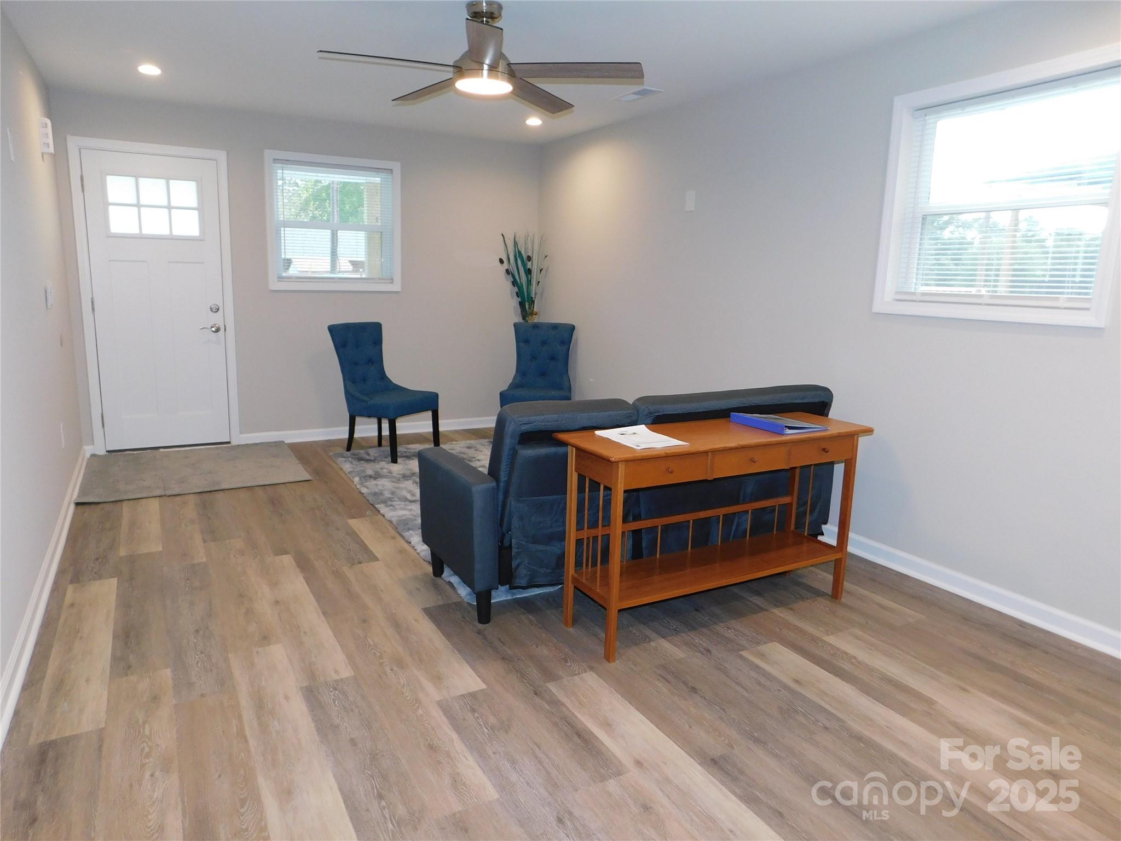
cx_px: 560
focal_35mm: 23
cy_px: 420
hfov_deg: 73.9
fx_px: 745
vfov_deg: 58.9
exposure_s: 1/30
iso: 200
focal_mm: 4
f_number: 3
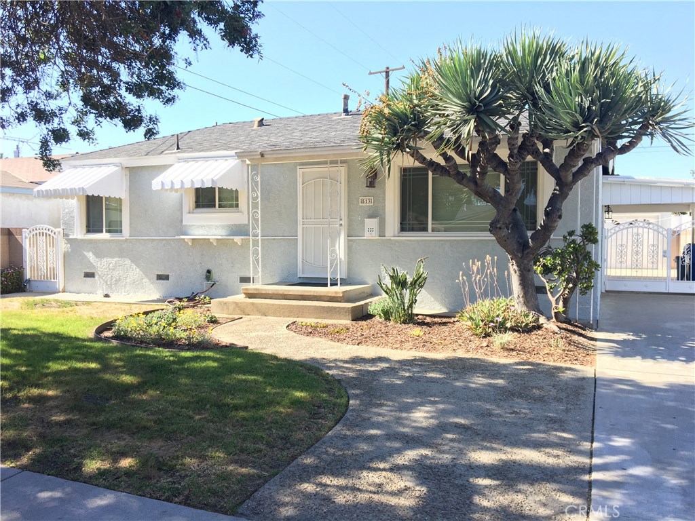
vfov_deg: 48.2
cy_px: 260
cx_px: 348
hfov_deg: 61.7
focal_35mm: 29
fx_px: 582
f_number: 2.2
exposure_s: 1/278
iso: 25
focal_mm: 4.15
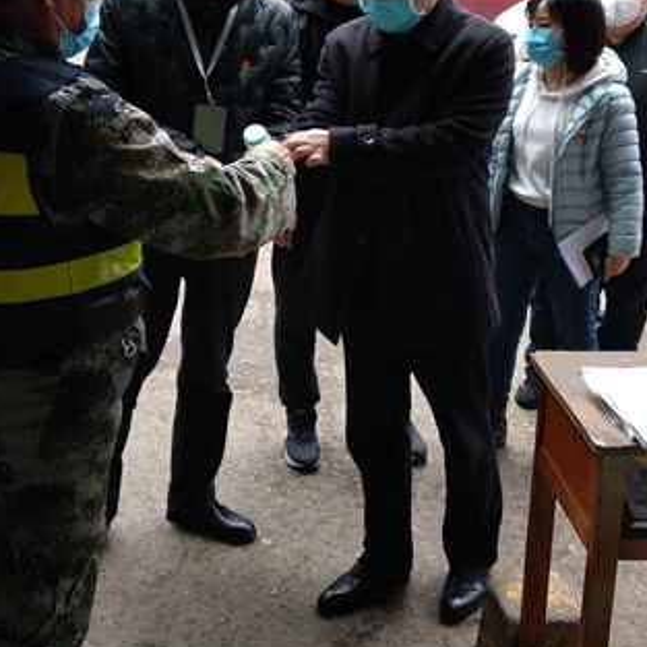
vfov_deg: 35.4
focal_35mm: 47
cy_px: 178
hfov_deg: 35.9
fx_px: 994
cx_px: 387
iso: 250
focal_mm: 3.81
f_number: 2.2
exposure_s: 1/50
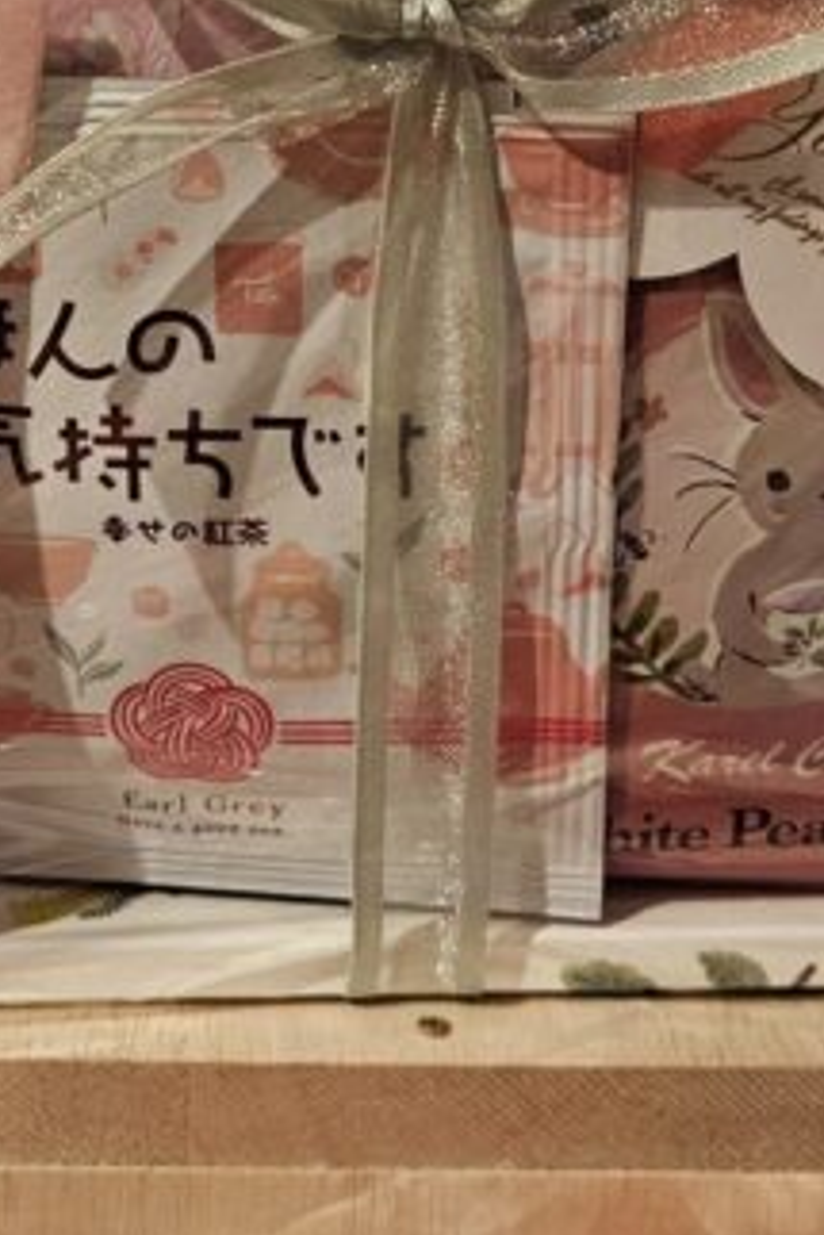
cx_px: 276
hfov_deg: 17.9
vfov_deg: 26.2
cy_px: 276
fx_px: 2606
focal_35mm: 76
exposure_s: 1/100
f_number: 1.8
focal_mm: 5.4
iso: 200
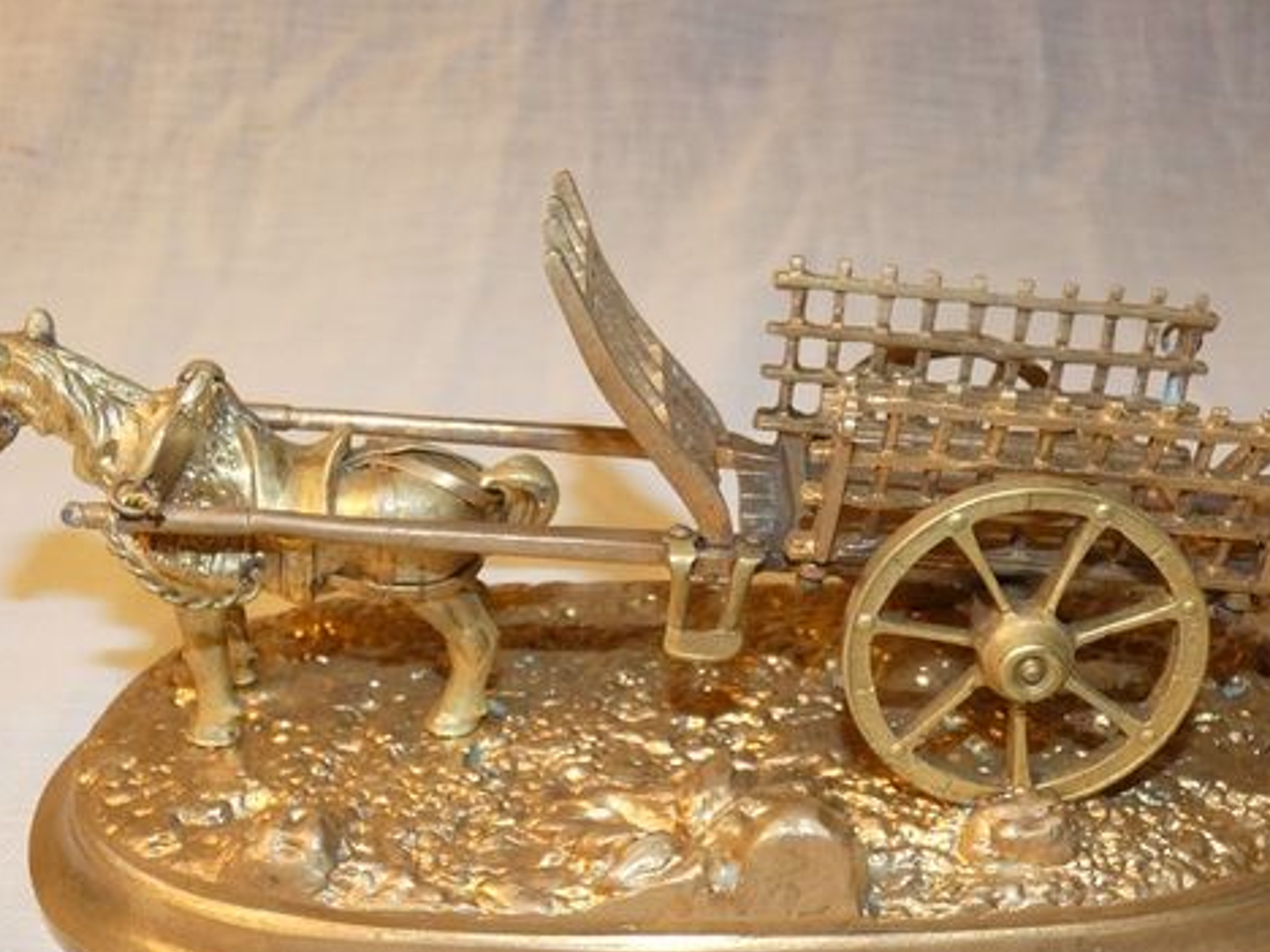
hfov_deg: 45.7
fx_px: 1504
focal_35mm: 41
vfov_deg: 35.1
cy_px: 472
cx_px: 714
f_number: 3.3
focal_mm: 5.3
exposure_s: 1/60
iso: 800
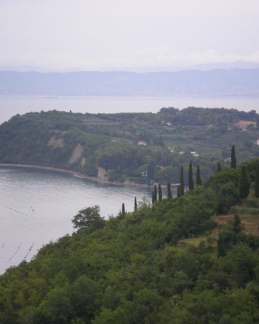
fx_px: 1429
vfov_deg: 12.9
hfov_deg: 10.4
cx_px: 135
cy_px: 162
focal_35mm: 149
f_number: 5.9
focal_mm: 18.9
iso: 64
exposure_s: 1/100
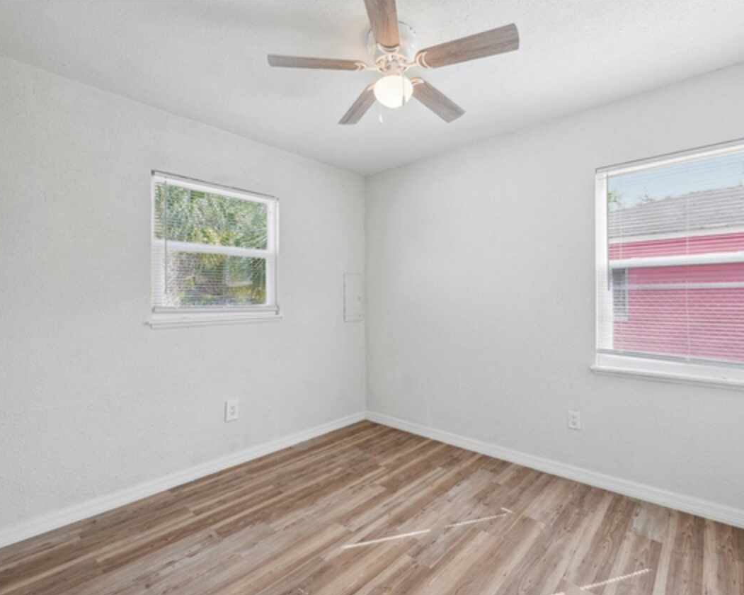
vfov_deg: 80.3
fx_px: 352
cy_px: 300
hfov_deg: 93.1
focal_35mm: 16
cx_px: 387
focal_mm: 14
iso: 400
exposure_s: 1/50
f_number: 8
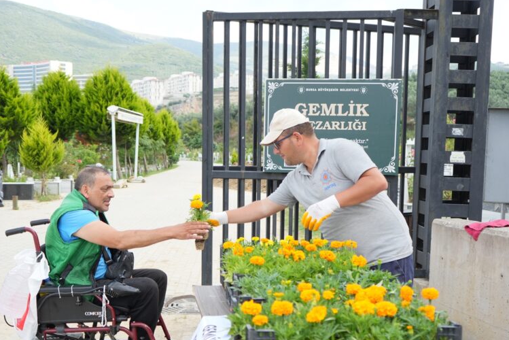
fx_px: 580
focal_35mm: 41
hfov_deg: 47.3
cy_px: 204
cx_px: 233
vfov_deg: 32.6
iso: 250
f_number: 3.5
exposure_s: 1/640
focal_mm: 30
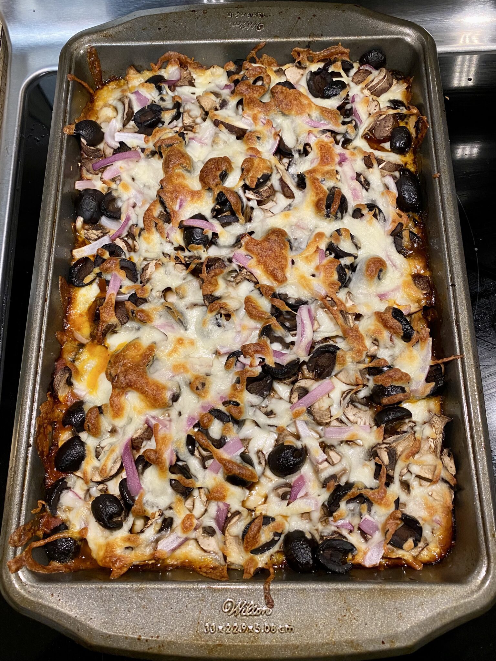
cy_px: 330
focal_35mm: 26
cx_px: 248
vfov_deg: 67.3
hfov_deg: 53.1
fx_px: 497
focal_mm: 4.25
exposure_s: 1/60
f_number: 1.8
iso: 160
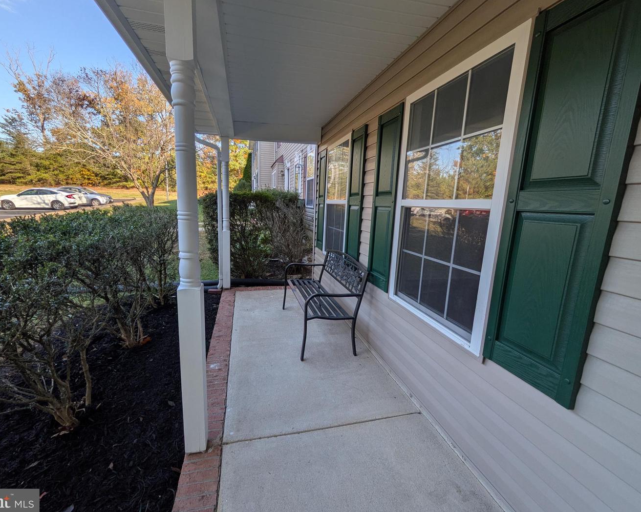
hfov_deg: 96.7
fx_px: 285
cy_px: 253
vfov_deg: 84.0
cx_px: 305
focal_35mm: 15
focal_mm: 1.83
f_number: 2.2
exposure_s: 1/576
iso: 37
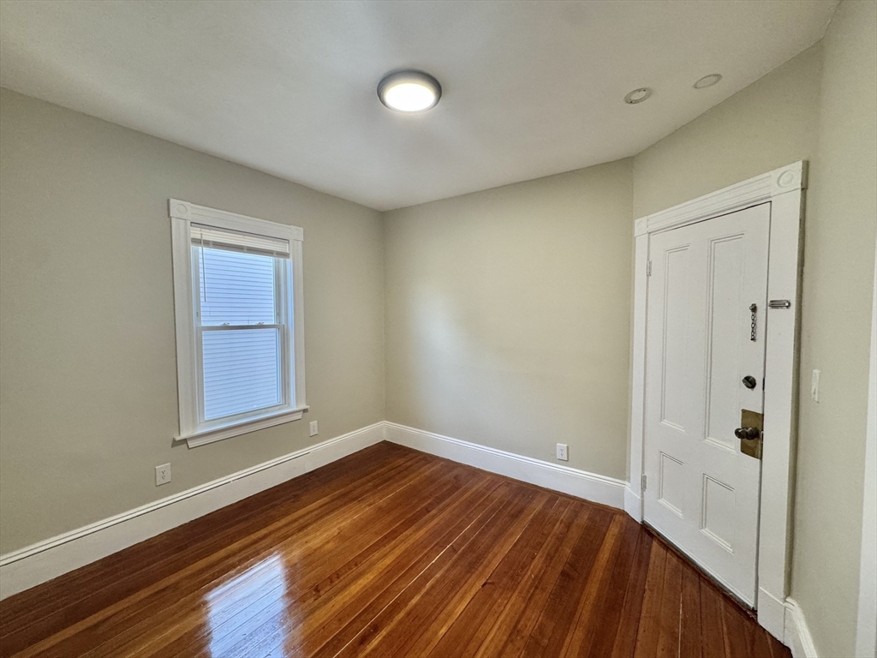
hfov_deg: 102.1
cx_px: 438
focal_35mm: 14
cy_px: 329
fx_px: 355
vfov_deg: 85.7
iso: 200
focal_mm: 2.22
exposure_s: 1/120
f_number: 2.2
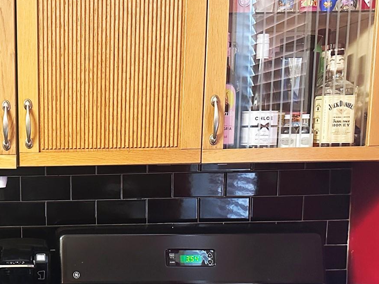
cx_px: 39
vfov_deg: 25.6
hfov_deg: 32.7
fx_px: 613
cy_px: 229
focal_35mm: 56
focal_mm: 6.86
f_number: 1.78
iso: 1000
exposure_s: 1/40
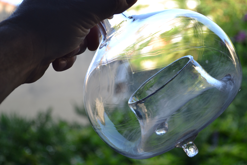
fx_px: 453
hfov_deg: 30.5
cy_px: 82
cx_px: 124
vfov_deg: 20.6
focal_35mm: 66
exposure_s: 1/125
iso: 200
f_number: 5.6
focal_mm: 44
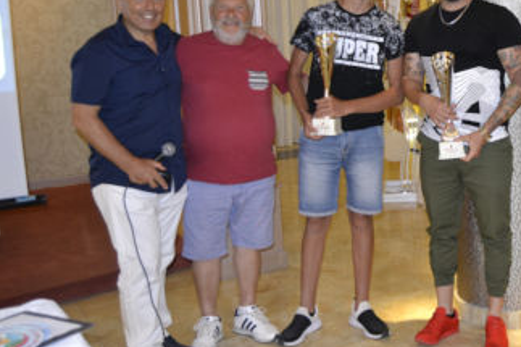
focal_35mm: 53
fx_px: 766
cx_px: 471
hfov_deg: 35.3
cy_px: 136
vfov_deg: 25.5
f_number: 3.5
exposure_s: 1/60
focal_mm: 19
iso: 1000
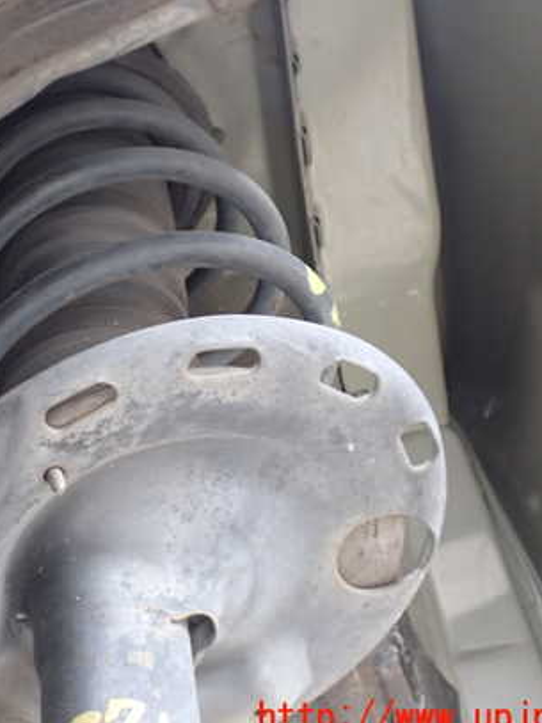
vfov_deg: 34.4
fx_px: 1170
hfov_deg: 25.7
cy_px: 341
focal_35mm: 56
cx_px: 126
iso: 250
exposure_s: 1/40
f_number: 2.7
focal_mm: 6.83
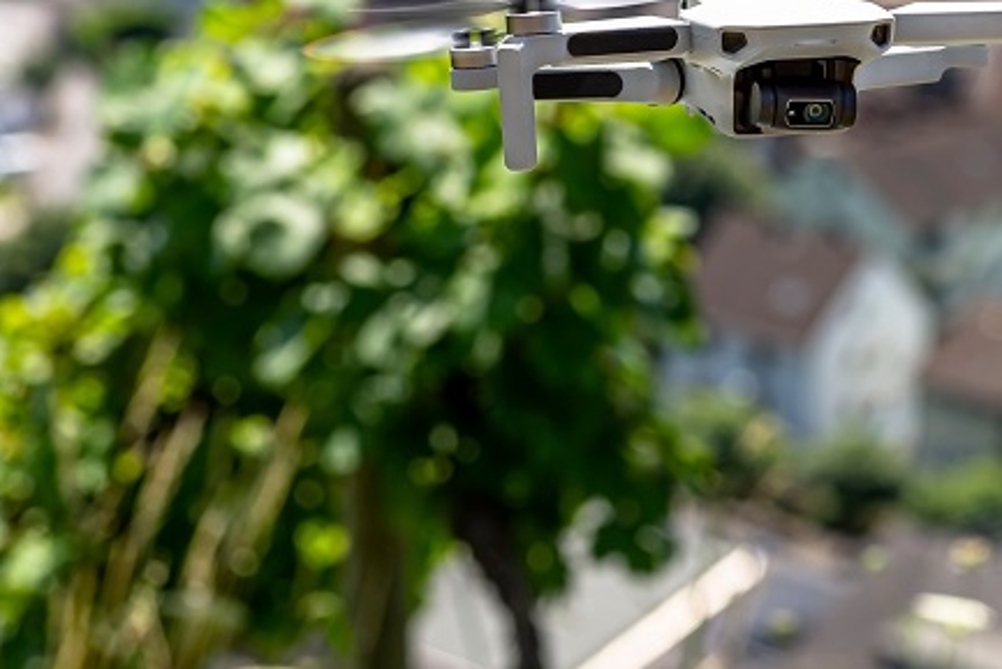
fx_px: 6431
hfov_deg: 8.9
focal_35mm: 231
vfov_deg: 5.9
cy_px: 57
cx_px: 734
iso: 100
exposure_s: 1/250
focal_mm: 100
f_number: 8
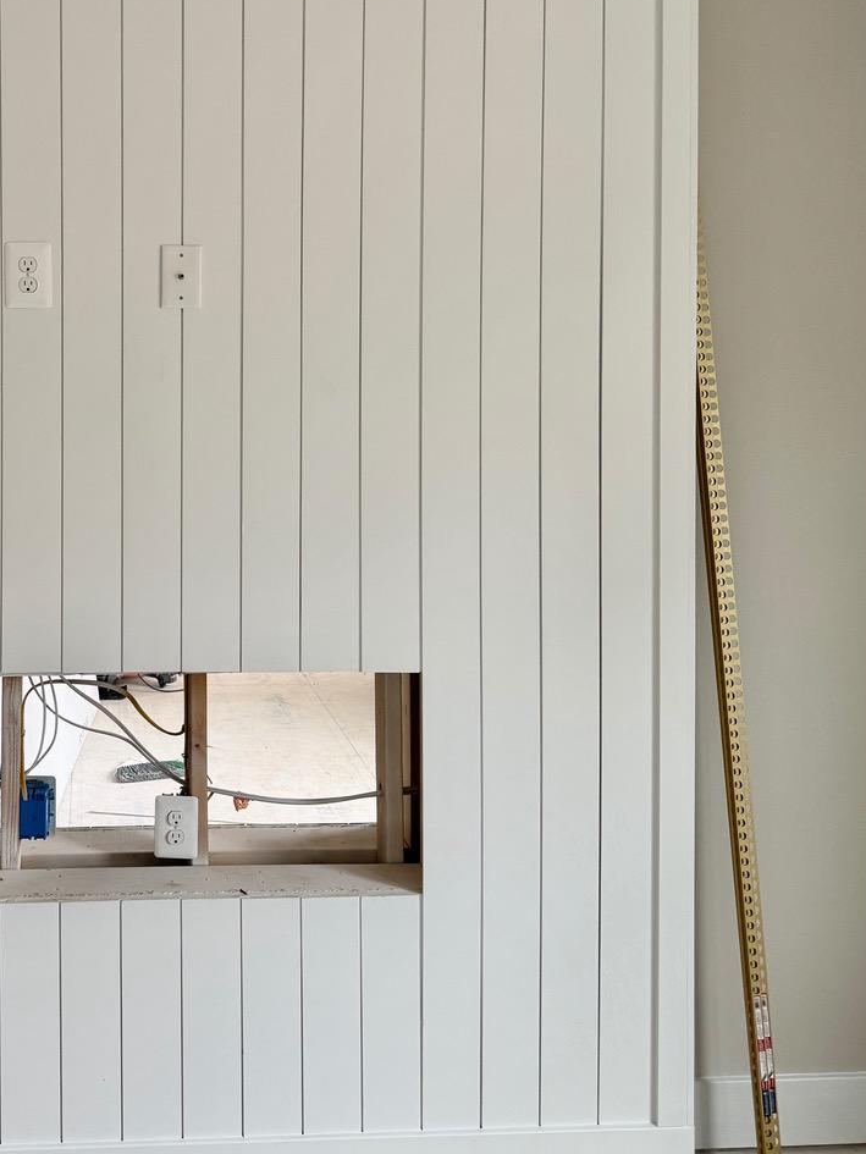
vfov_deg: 47.0
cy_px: 372
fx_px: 1301
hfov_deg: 35.6
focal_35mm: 39
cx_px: 173
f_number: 1.78
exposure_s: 1/121
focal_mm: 6.76
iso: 160
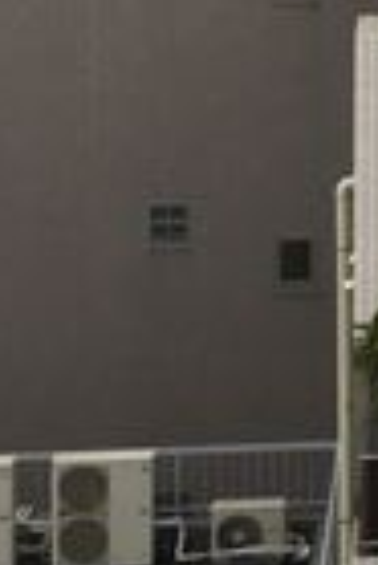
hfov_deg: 9.1
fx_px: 2184
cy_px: 61
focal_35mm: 139
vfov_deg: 14.6
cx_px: 825
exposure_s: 1/60
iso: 32
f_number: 2.2
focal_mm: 4.15
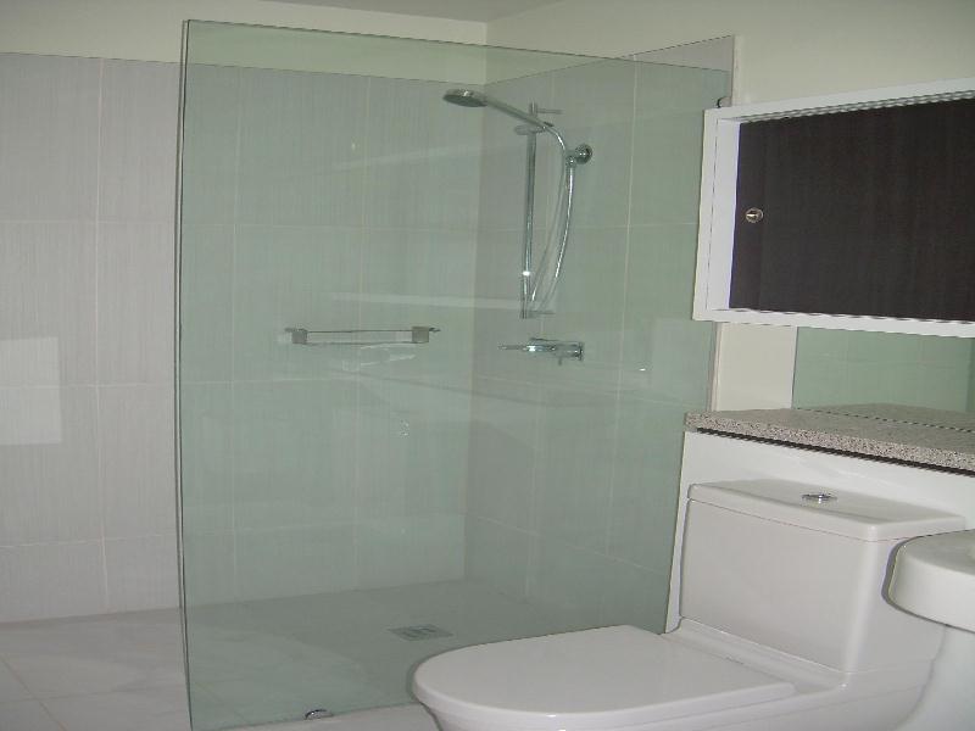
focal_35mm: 38
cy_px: 366
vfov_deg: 37.7
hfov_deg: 49.0
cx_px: 488
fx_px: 1070
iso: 50
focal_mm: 6.3
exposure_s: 1/60
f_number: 2.8
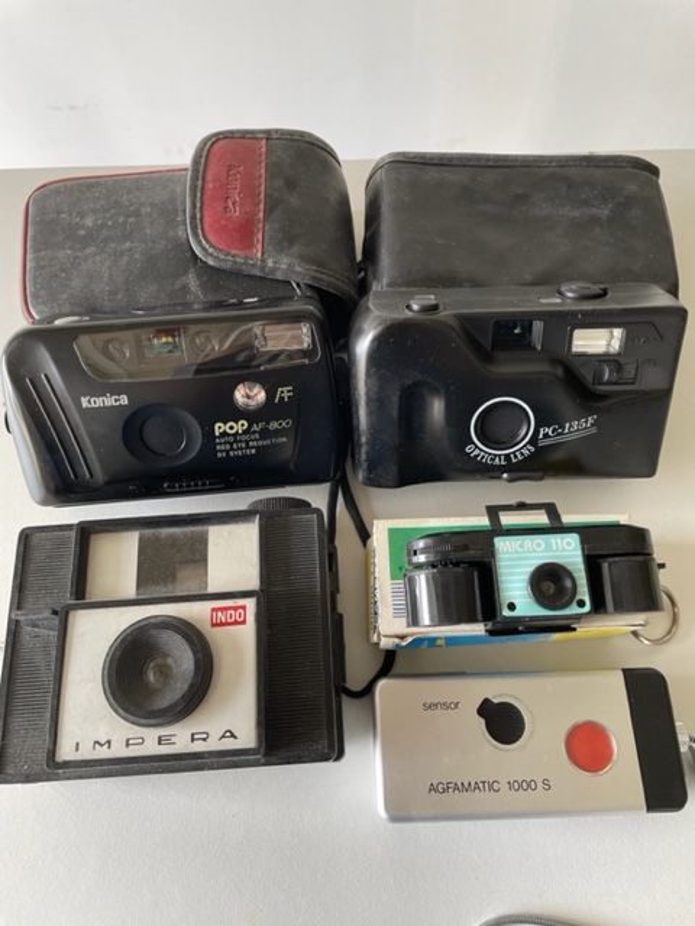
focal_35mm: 26
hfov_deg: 53.1
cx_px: 348
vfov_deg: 67.3
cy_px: 463
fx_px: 696
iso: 100
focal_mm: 4.2
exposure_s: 1/121
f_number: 1.6
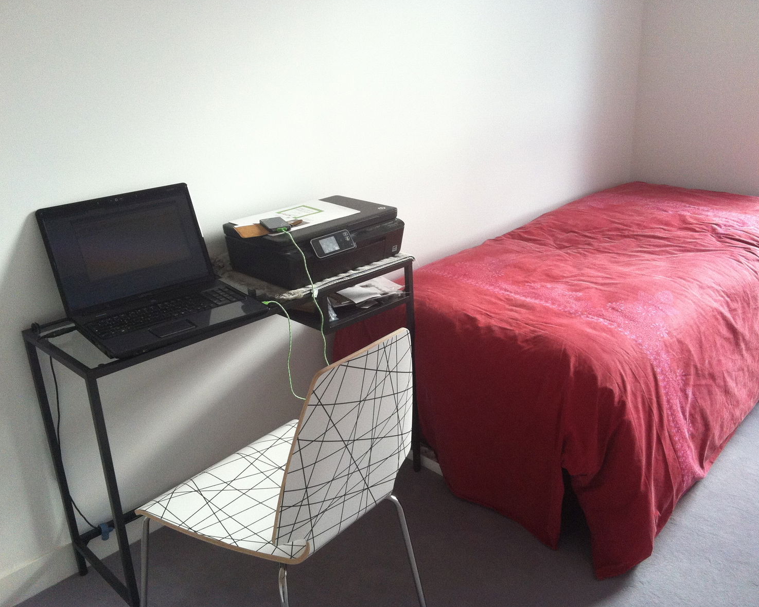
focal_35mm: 37
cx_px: 379
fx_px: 831
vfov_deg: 40.1
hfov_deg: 49.1
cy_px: 304
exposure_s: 1/120
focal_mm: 3.85
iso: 125
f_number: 2.8
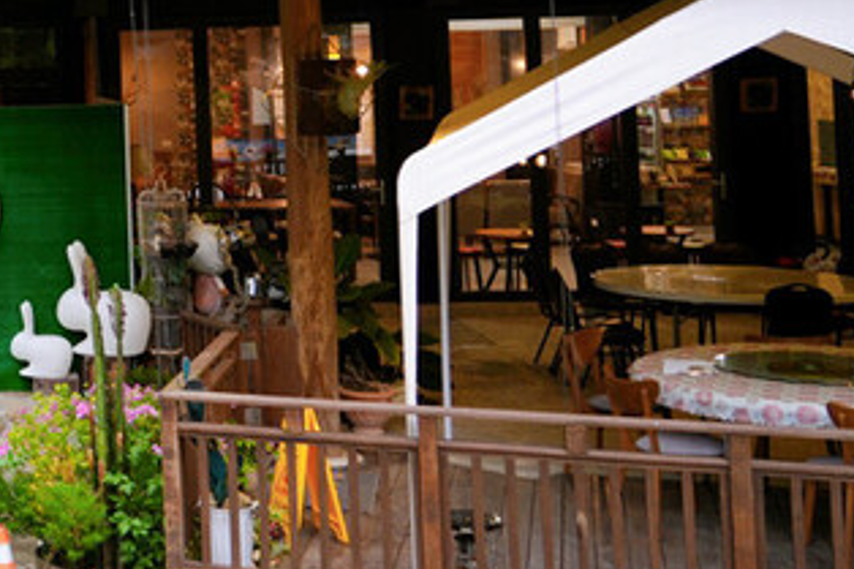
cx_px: -218
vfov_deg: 20.3
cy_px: 3
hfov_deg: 26.8
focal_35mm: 65
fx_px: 1541
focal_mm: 24
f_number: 4
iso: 320
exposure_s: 1/30
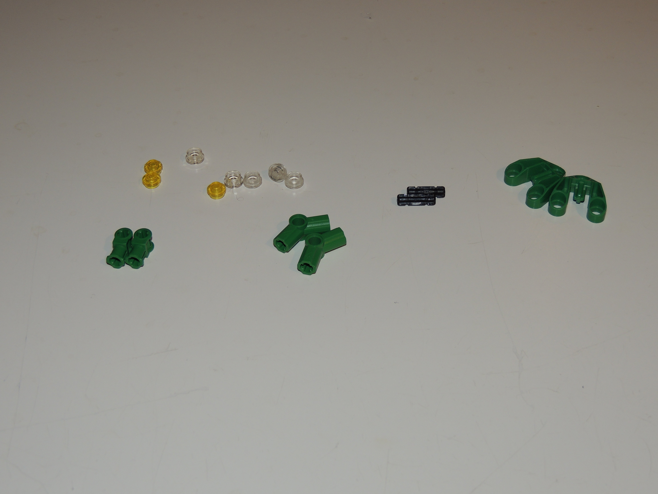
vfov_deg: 24.4
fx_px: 1141
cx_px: 329
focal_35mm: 60
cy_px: 247
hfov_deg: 32.2
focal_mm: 10.7
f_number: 3.7
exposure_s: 1/50
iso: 110
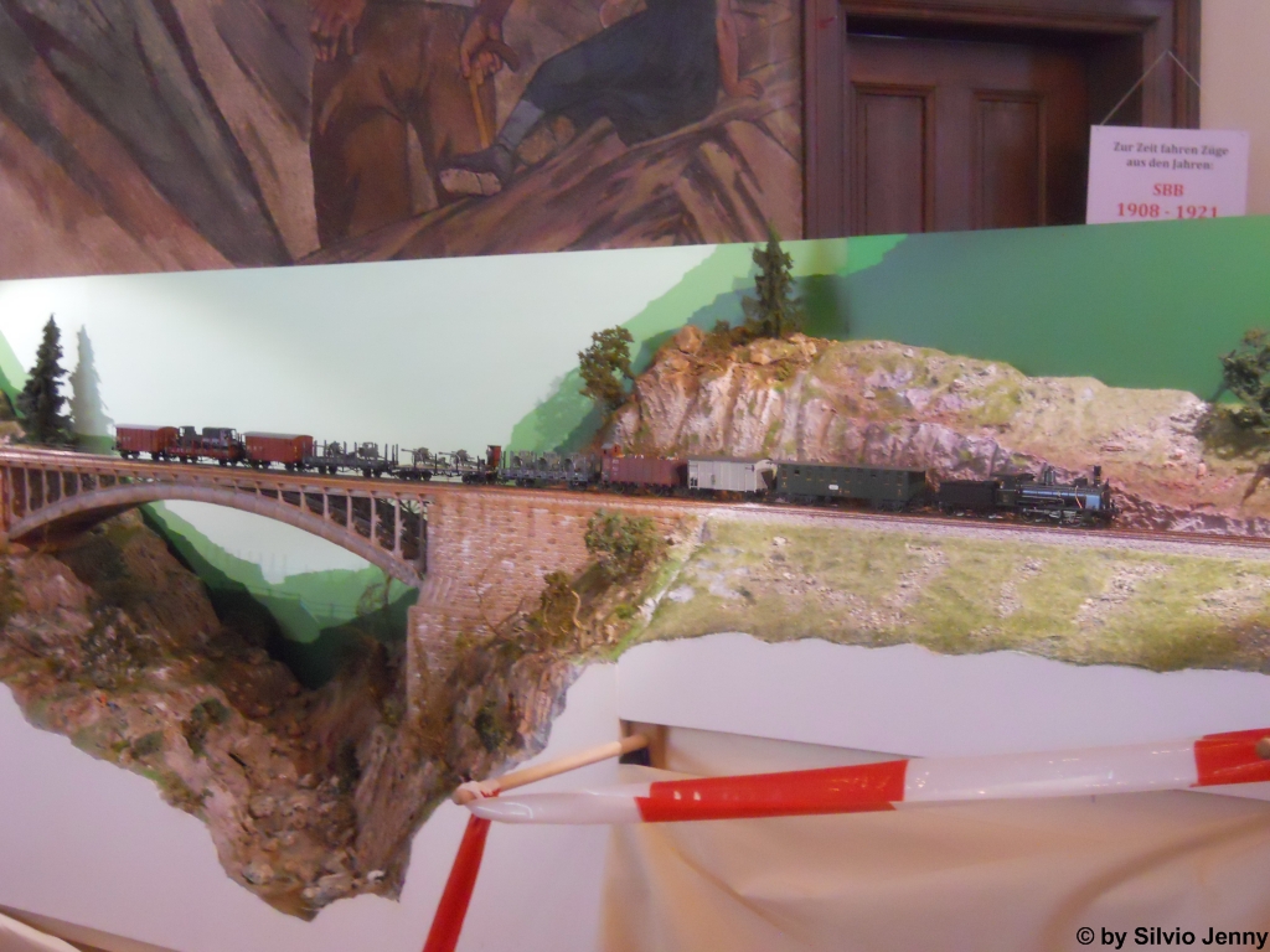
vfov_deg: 31.5
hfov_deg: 41.2
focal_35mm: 46
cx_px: 635
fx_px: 1688
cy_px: 476
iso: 800
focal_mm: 8.3
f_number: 3.4
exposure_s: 1/20
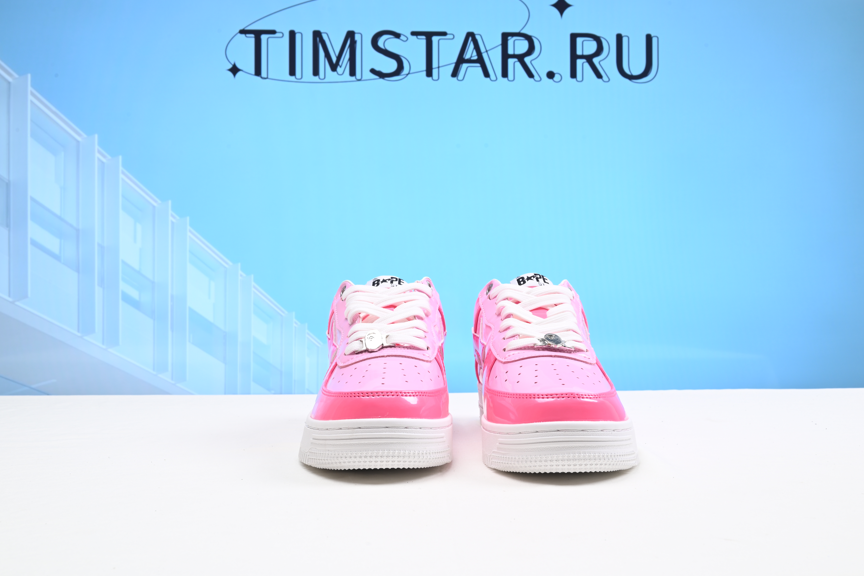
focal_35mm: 38
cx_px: 425
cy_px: 284
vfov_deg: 35.1
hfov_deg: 50.7
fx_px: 912
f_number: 16
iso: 100
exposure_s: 1/2
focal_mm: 37
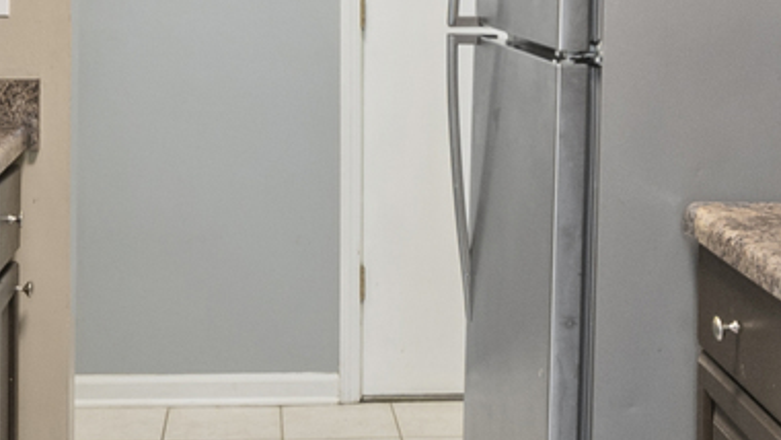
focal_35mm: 67
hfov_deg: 31.4
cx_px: 366
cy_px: 0
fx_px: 1388
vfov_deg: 17.6
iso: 250
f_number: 8
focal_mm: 10
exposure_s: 1/4
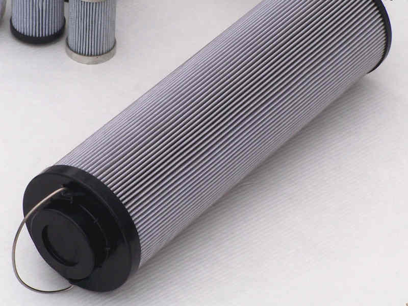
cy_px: 153
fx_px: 1873
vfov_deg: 9.3
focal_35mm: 159
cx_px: 204
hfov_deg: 12.4
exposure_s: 1/200
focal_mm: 26.4
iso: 100
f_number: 7.1
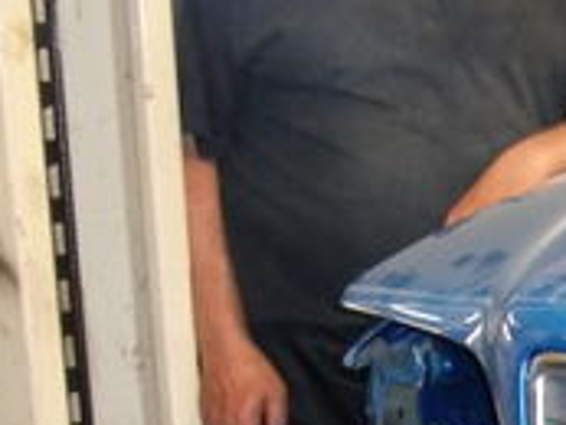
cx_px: 998
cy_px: 575
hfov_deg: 13.4
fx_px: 2176
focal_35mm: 133
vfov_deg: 10.9
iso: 400
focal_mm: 6.3
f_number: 2.8
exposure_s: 1/60
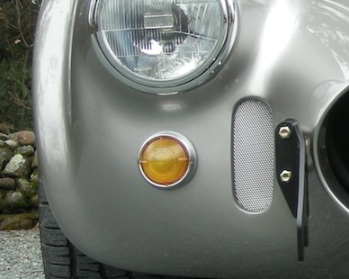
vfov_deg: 8.9
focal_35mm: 174
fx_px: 1796
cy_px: 144
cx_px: 572
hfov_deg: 10.6
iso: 50
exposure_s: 1/86.5
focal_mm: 8.8
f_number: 3.3
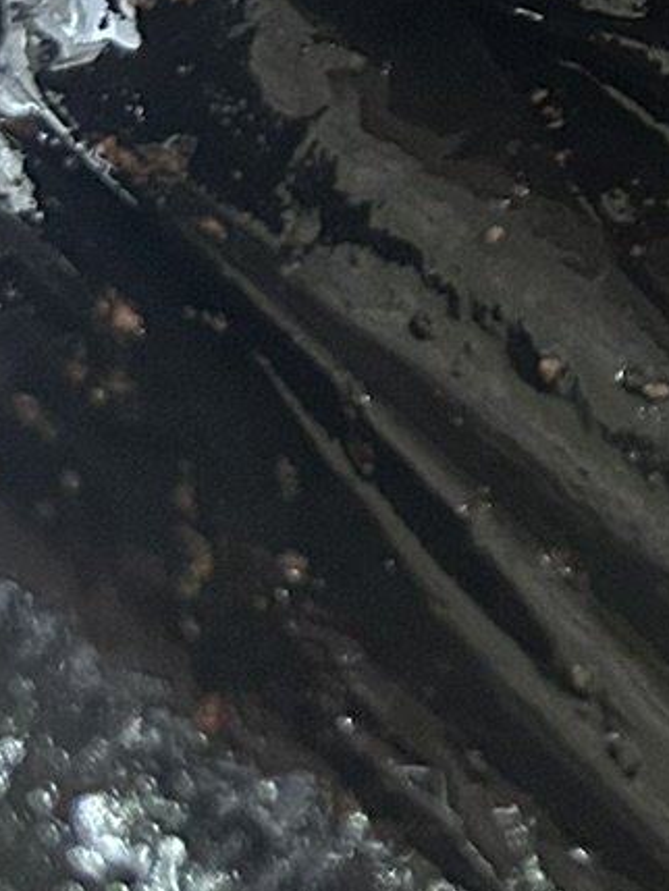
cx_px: 1444
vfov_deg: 15.0
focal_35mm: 124
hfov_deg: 10.7
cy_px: -357
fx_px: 3194
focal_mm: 5.7
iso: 250
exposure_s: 1/60
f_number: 1.5
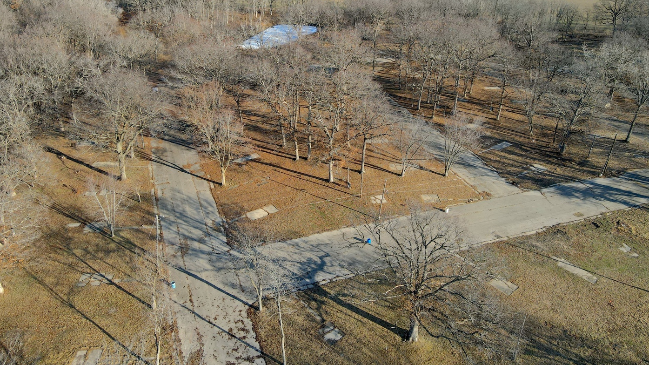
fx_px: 465
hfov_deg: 69.9
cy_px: 135
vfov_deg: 42.5
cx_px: 323
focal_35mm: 27
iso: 100
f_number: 2.8
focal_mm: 4.5
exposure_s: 1/400
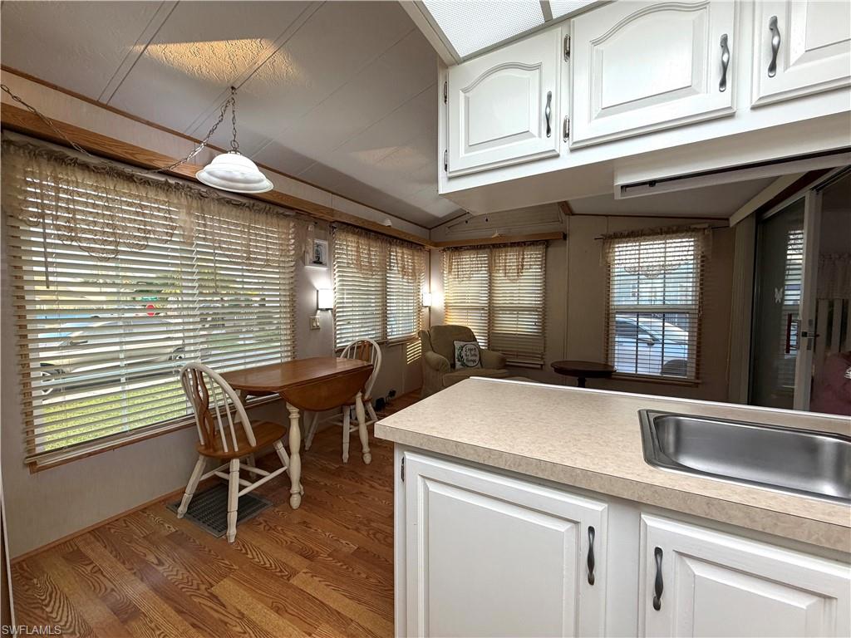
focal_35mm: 14
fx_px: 344
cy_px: 319
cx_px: 426
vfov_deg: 85.7
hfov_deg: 102.1
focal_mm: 2.22
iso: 200
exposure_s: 1/120
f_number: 2.2
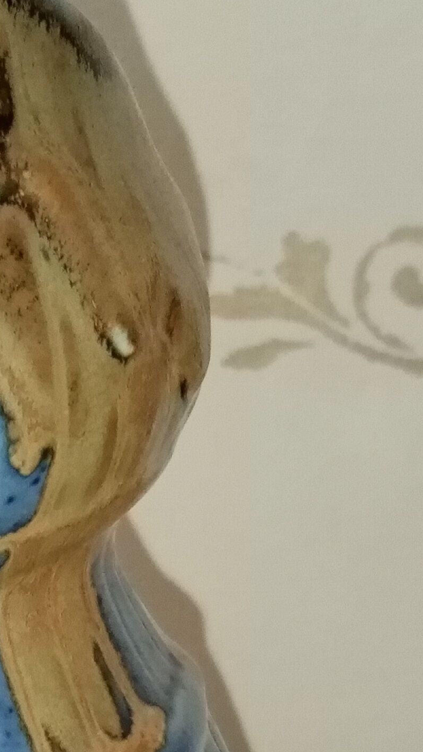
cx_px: -169
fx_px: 1655
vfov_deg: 24.2
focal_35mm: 83
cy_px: 787
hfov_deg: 13.9
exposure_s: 1/25
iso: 458
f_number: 1.8
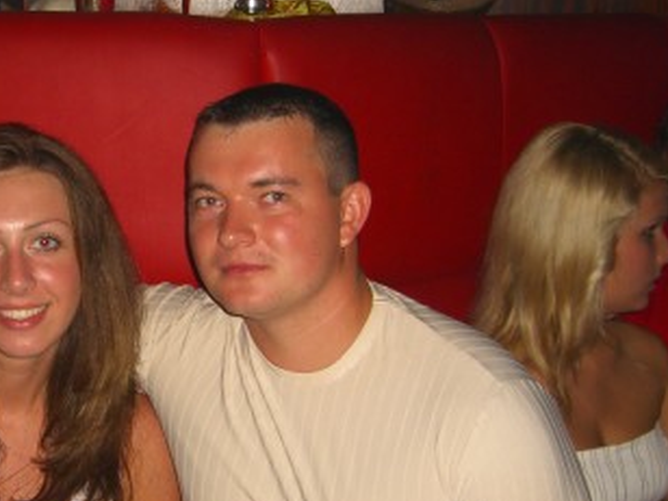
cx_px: 119
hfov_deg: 25.8
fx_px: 1428
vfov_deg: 19.9
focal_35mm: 74
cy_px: 293
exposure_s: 1/60
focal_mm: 7.9
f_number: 2.8
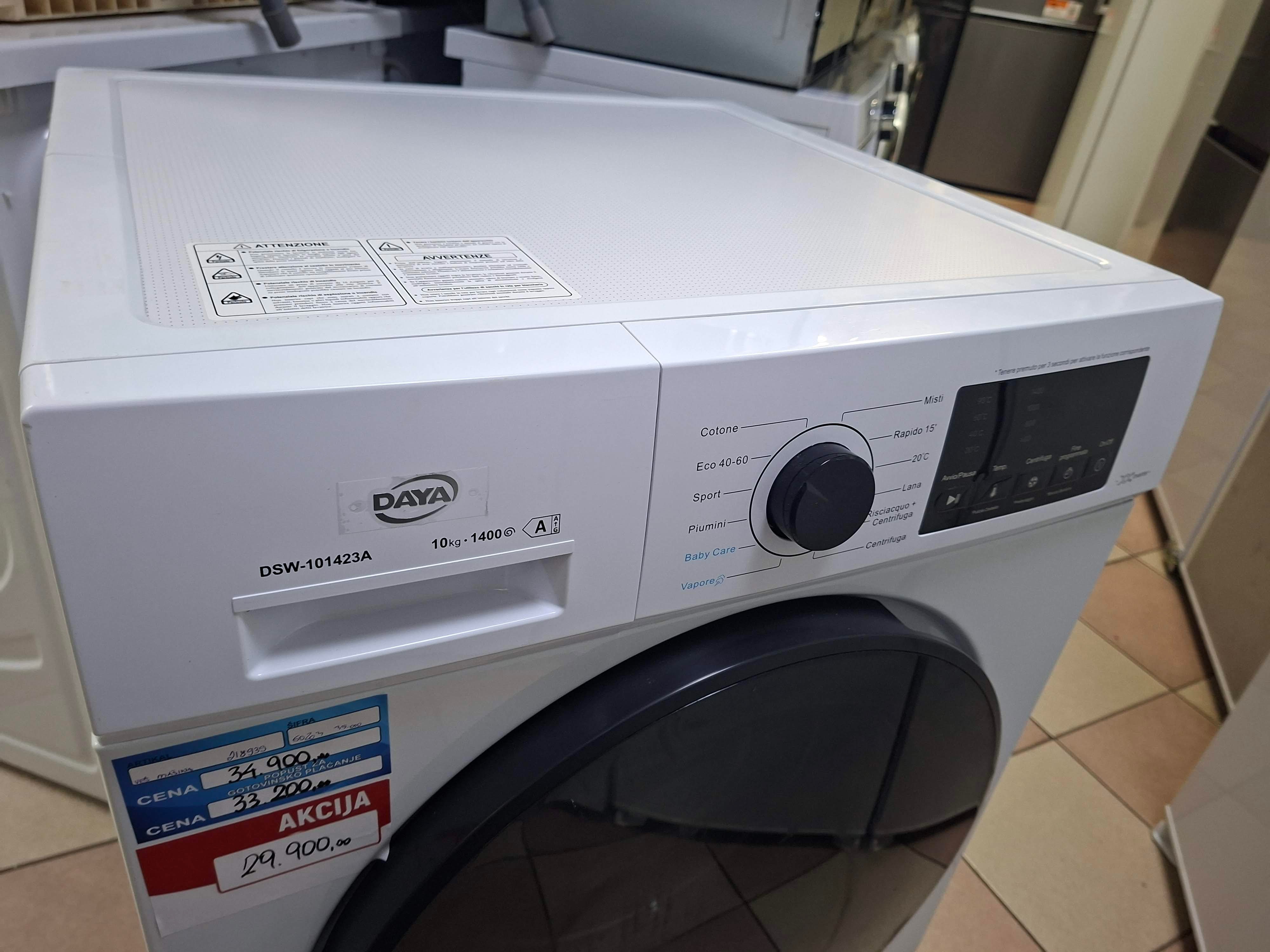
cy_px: 476
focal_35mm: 23
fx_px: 844
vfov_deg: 58.9
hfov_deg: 73.9
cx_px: 635
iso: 200
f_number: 1.8
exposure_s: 1/50
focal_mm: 5.54
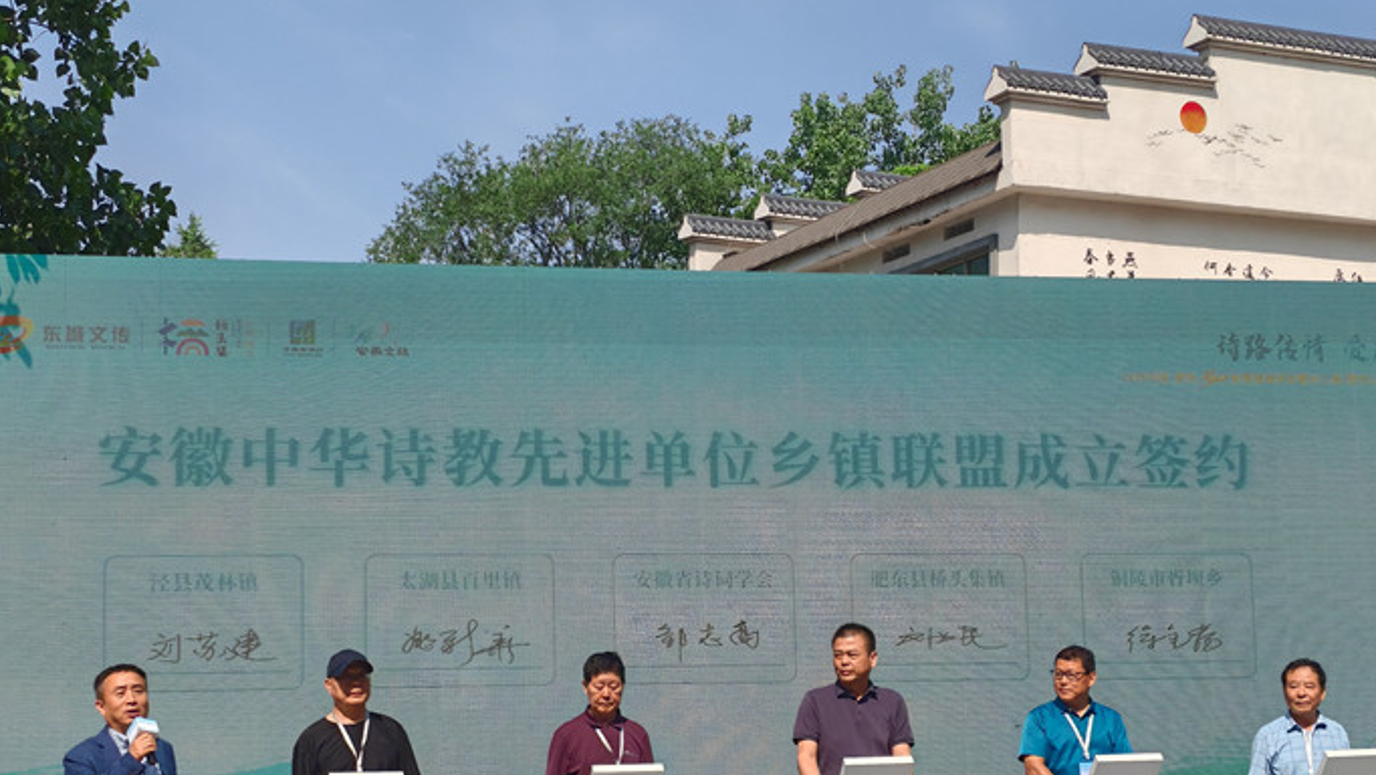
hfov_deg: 30.6
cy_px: 486
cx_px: 660
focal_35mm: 69
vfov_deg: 17.5
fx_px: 2518
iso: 50
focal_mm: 5.52
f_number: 1.95
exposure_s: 1/1400
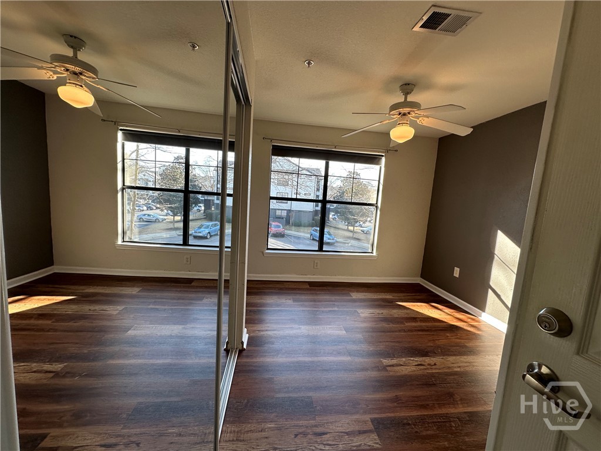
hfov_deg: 102.1
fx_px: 243
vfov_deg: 85.7
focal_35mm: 14
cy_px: 226
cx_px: 300
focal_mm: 2.22
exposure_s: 1/120
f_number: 2.2
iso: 64
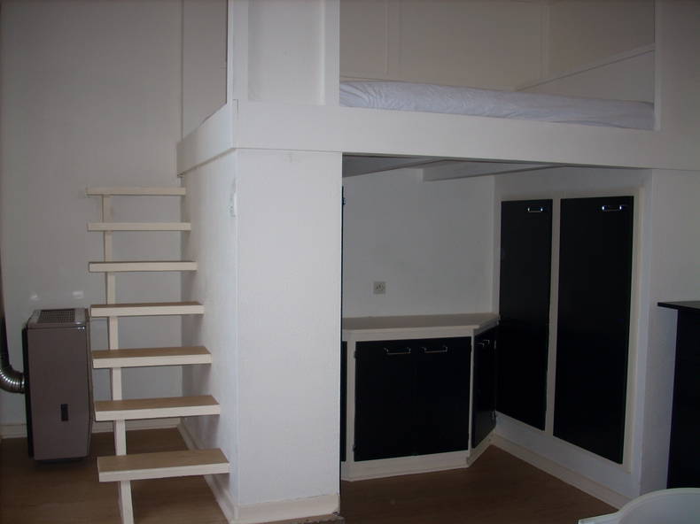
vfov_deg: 38.6
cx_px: 350
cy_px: 262
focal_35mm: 37
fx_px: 748
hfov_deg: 50.2
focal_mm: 6.2
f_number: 2.8
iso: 64
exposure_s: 1/30
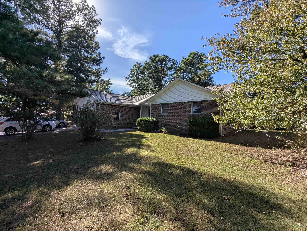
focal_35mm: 16
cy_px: 116
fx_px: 142
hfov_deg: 94.4
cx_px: 154
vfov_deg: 78.2
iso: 46
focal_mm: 2.35
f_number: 2.2
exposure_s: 1/2513
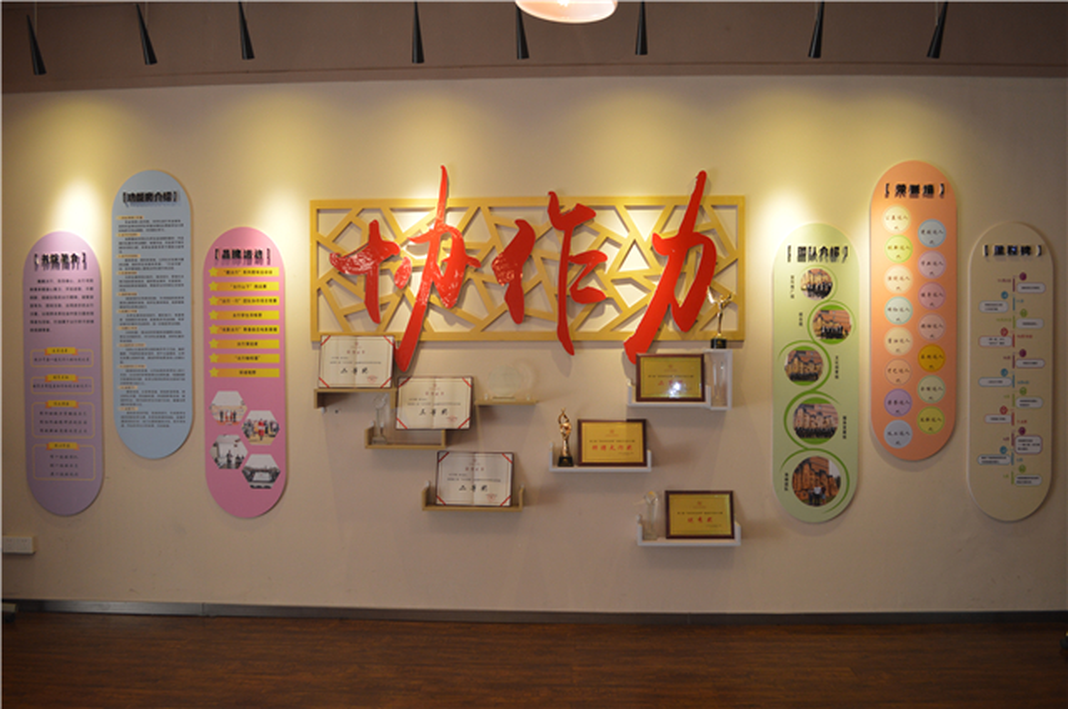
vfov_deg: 43.5
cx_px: 534
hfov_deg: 62.0
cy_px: 354
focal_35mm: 30
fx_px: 889
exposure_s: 1/60
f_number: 4
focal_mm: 20
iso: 400
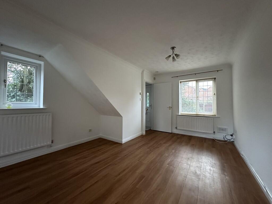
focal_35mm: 14
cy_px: 102
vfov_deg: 85.7
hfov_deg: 102.1
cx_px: 136
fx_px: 110
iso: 1000
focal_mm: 2.22
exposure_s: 1/60
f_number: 2.2
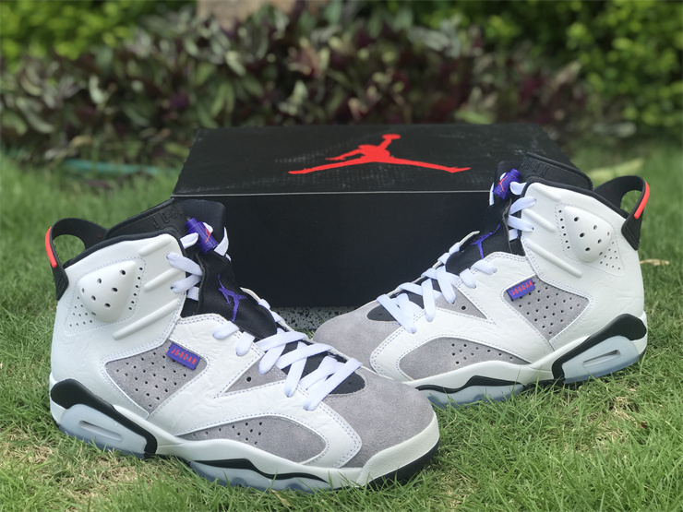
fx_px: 1125
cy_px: 256
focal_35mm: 57
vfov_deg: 25.7
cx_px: 342
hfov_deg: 33.8
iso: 20
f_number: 2.8
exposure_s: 1/219
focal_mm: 6.6
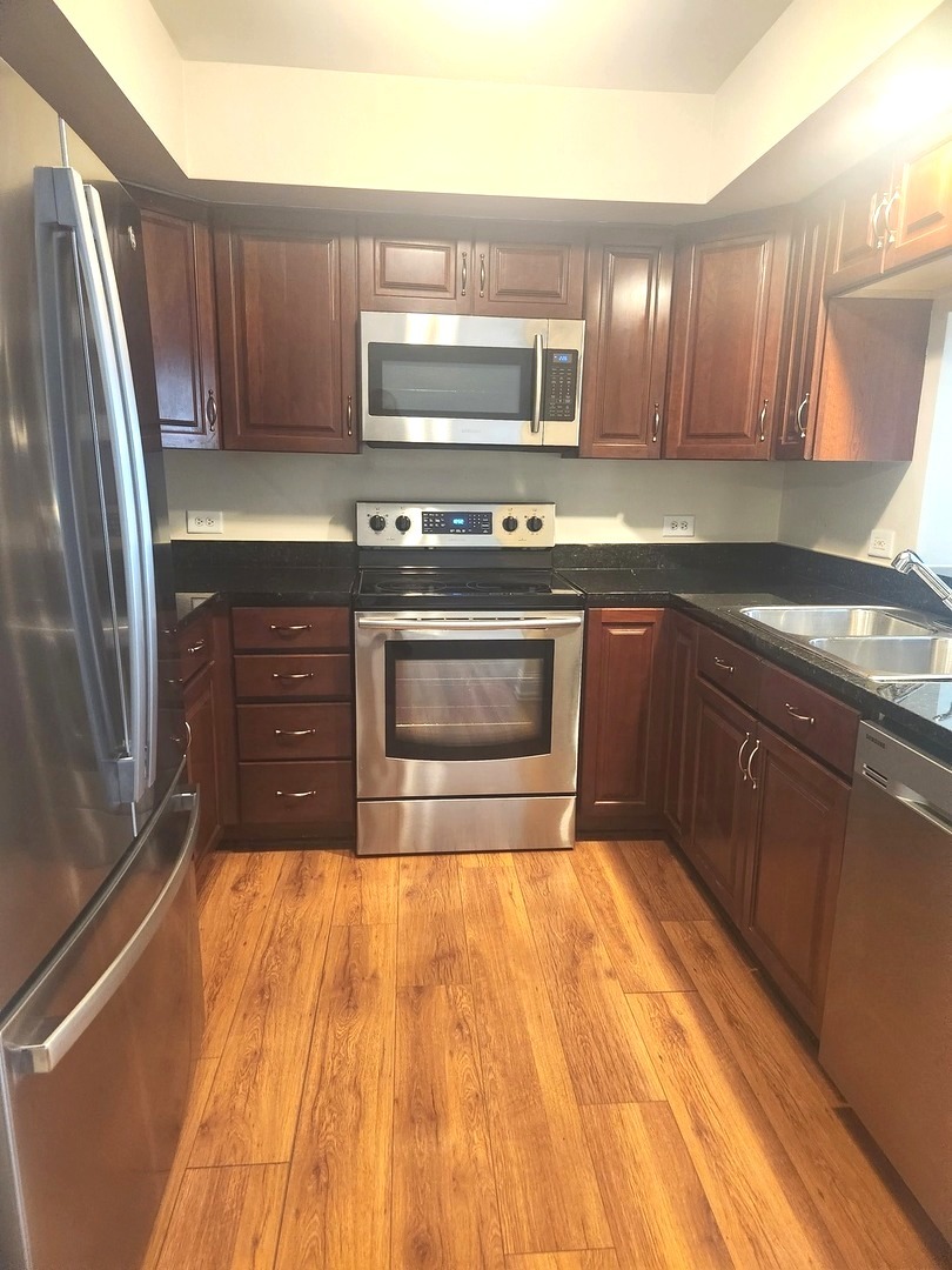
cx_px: 476
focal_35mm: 23
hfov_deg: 58.9
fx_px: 843
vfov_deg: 73.9
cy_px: 635
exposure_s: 1/120
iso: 640
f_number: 1.8
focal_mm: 5.4
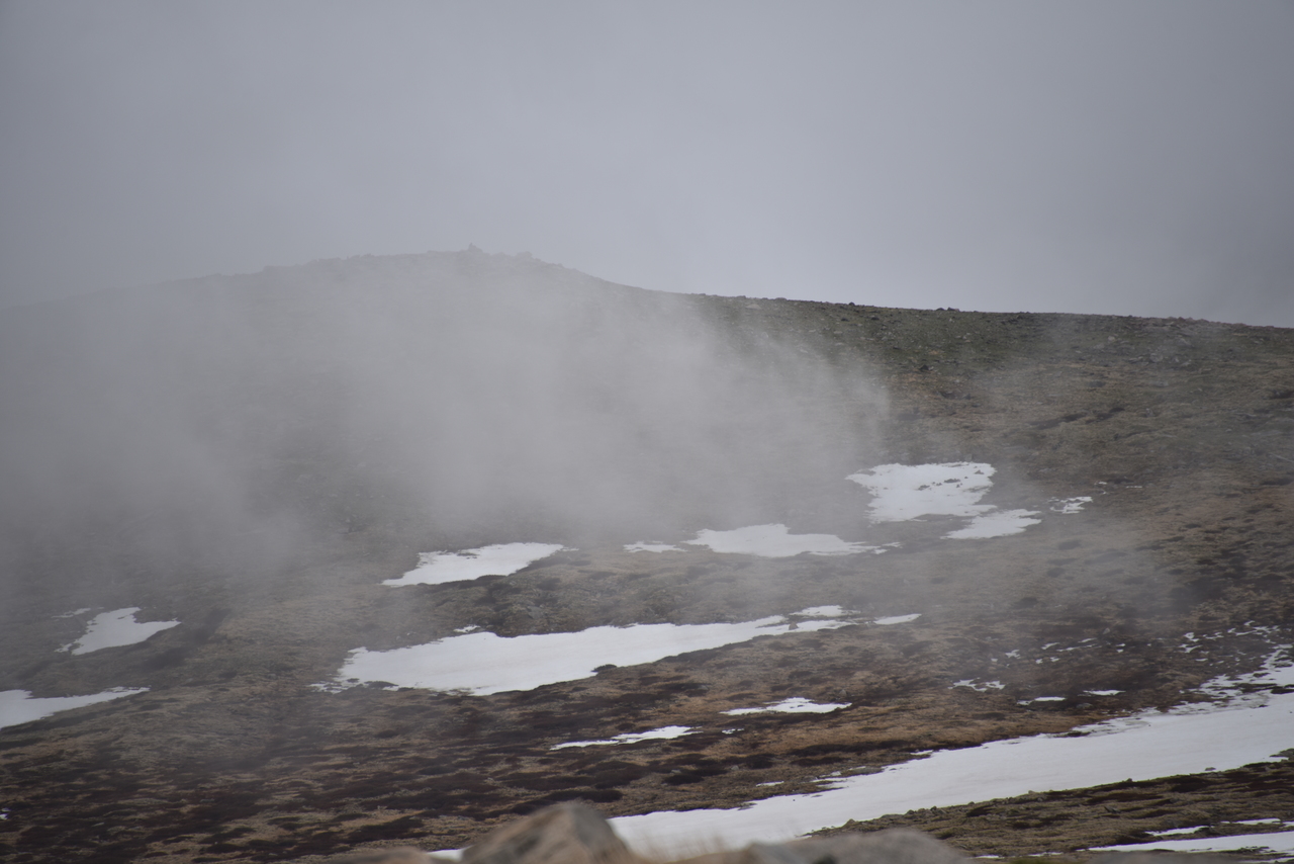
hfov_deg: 6.9
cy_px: 432
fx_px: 10785
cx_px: 647
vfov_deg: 4.6
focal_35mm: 300
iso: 140
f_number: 5.6
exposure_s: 1/640
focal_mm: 300
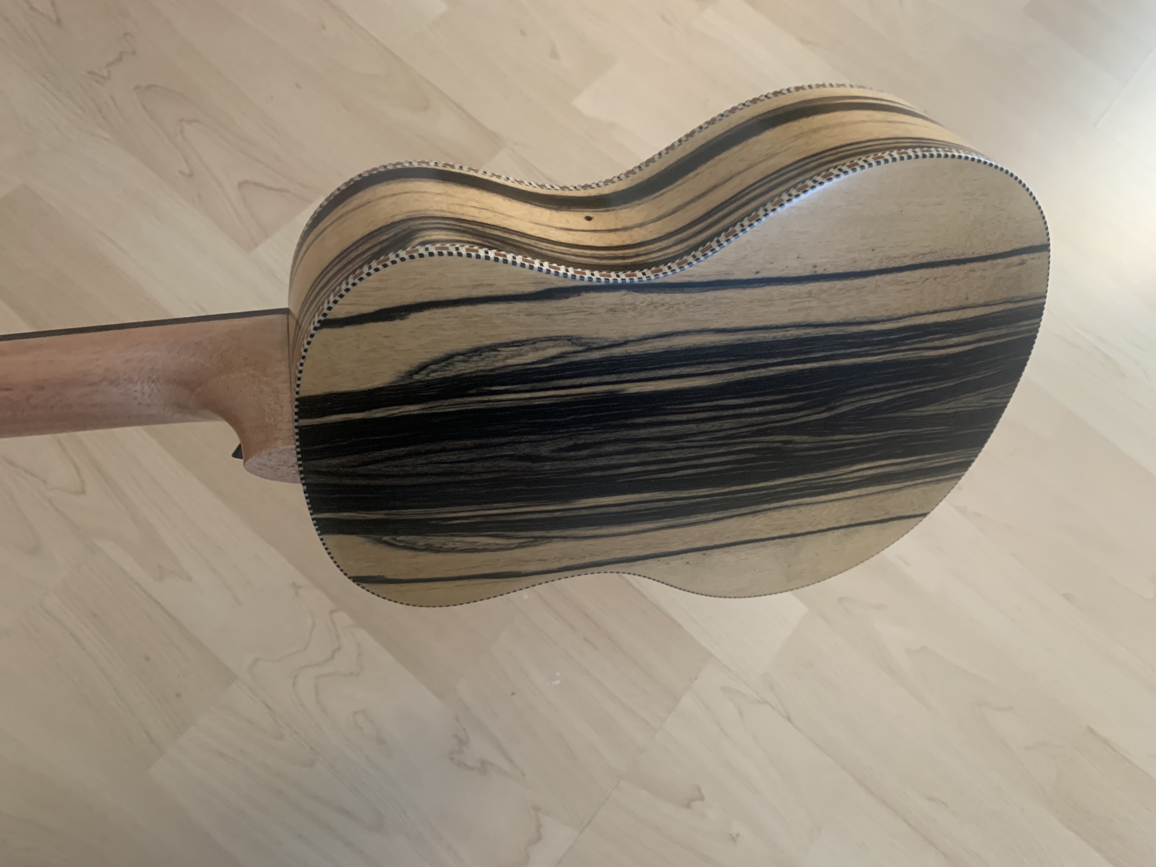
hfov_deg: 67.3
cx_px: 578
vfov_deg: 53.1
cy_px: 434
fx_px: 868
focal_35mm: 26
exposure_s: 1/56
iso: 400
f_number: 1.8
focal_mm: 4.25
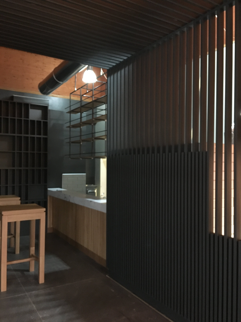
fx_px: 269
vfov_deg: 61.7
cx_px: 120
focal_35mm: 29
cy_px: 161
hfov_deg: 48.2
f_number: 2.2
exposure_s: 1/17
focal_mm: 4.15
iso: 640
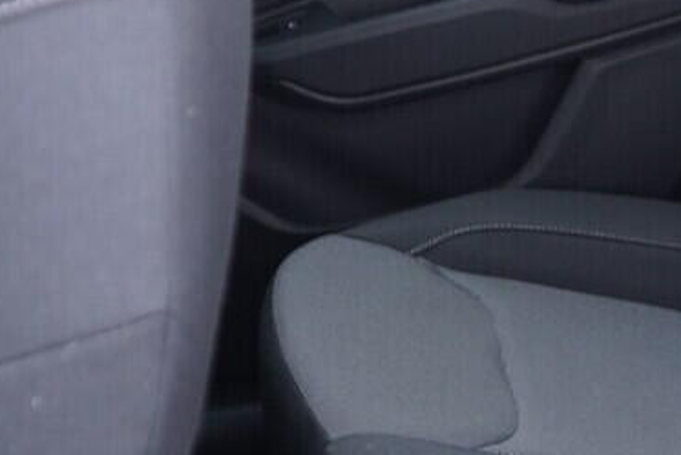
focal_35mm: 139
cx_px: 937
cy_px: 163
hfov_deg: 14.0
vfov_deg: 9.9
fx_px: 2630
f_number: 2.8
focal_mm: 24
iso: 400
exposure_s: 1/40
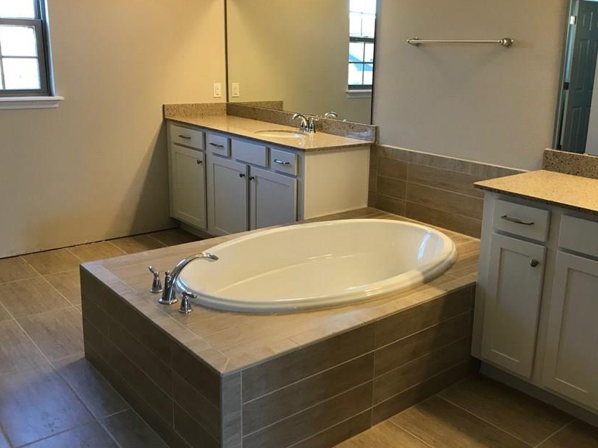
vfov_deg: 40.7
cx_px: 353
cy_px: 206
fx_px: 605
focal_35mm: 35
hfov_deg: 52.3
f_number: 1.8
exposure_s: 1/30
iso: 25
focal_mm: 3.99
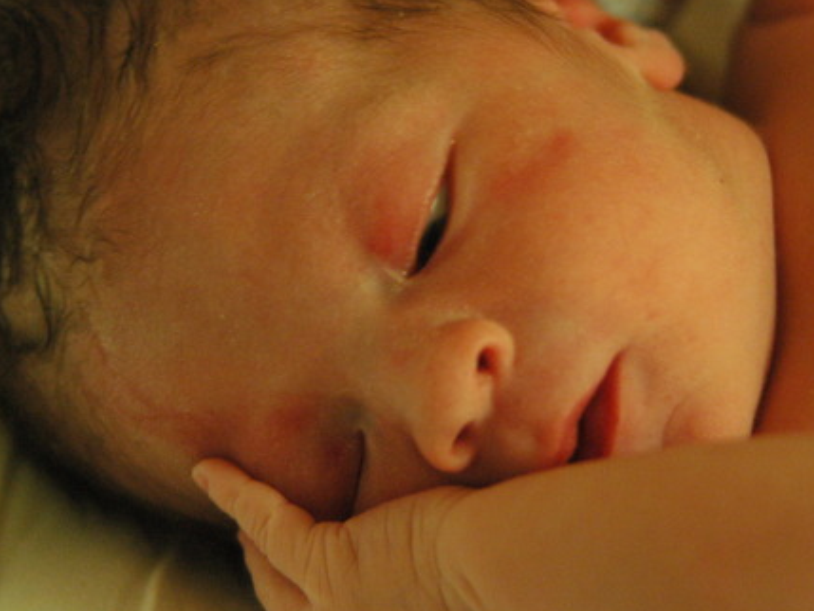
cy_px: 279
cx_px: 452
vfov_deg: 6.6
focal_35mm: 226
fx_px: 5309
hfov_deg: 8.8
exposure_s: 1/20
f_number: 2.8
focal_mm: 105
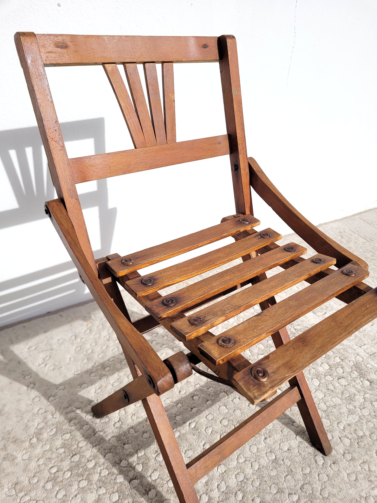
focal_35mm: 26
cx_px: 188
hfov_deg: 53.1
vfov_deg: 67.3
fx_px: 378
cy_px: 252
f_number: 1.8
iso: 40
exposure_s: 1/4604
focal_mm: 5.4
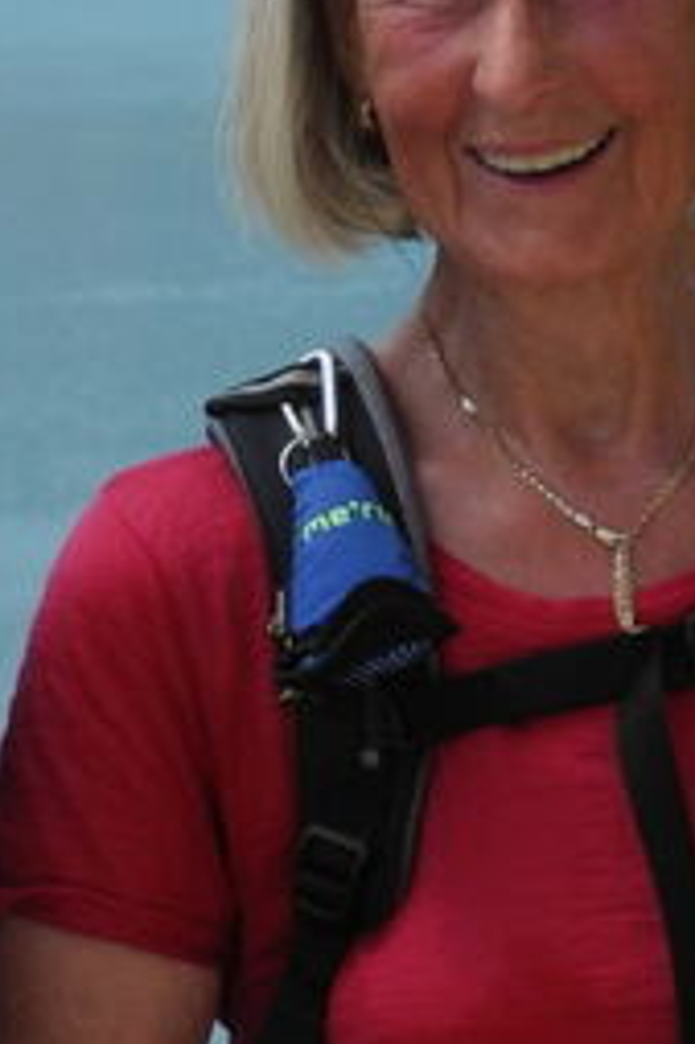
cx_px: -816
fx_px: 15078
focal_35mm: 520
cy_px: 756
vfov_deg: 4.0
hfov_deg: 2.6
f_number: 4.5
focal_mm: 25.4
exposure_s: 1/500
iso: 100
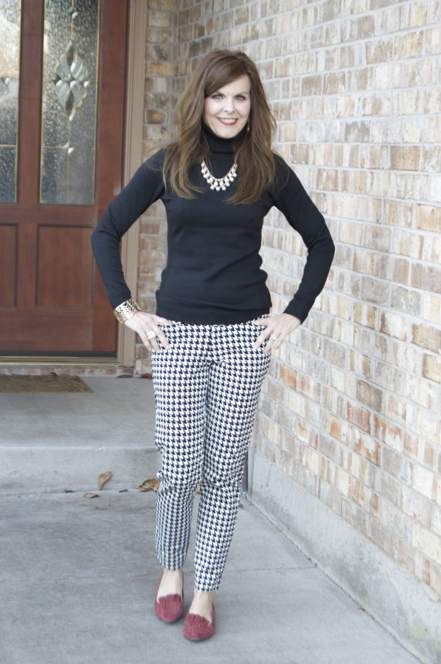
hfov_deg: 16.5
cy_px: 332
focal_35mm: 82
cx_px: 220
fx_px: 1518
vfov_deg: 24.6
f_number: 5.6
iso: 1000
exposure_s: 1/60
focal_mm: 55
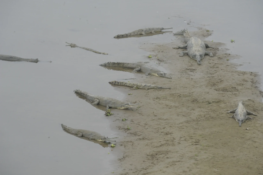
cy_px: 88
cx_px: 132
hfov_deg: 6.9
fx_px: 2190
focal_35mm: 300
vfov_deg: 4.6
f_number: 13
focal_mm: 300
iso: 1250
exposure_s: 1/640
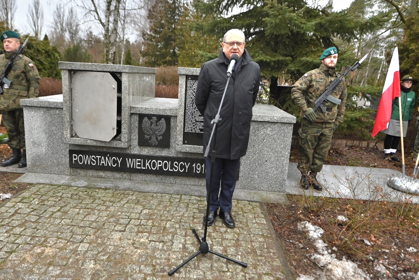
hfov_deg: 71.4
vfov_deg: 51.3
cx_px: 198
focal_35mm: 25
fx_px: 291
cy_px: 136
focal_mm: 18
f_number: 2.8
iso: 220
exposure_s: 1/400
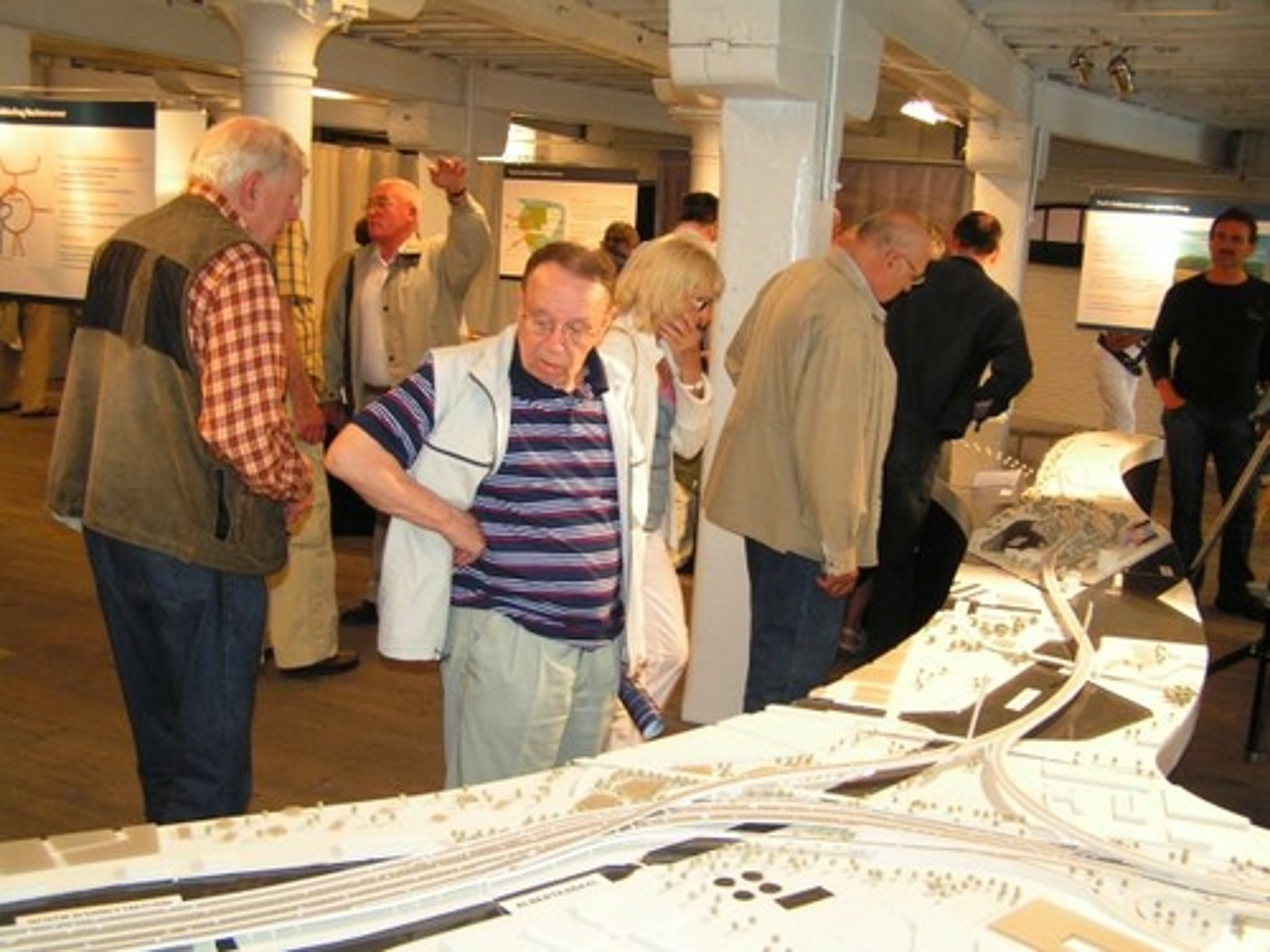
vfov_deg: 37.7
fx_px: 1394
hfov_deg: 49.0
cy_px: 476
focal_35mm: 38
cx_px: 635
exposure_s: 1/40
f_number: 2.8
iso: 125
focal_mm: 6.3
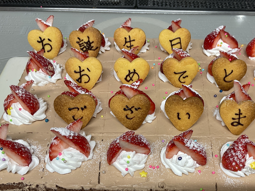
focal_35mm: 43
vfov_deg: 33.3
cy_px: 126
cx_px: 160
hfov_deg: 43.5
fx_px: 317
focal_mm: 3
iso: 50
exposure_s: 1/50
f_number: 1.8
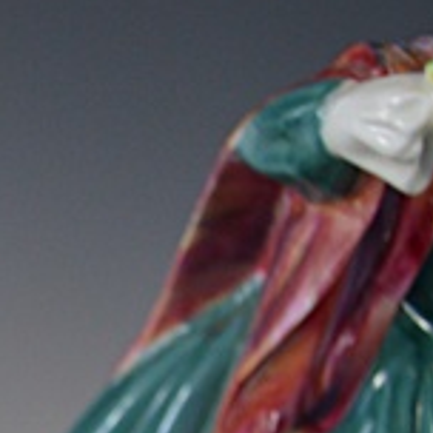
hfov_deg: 8.9
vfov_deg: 9.9
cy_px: 756
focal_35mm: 168
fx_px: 2378
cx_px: -769
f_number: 5.6
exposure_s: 1/125
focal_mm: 20
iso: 400
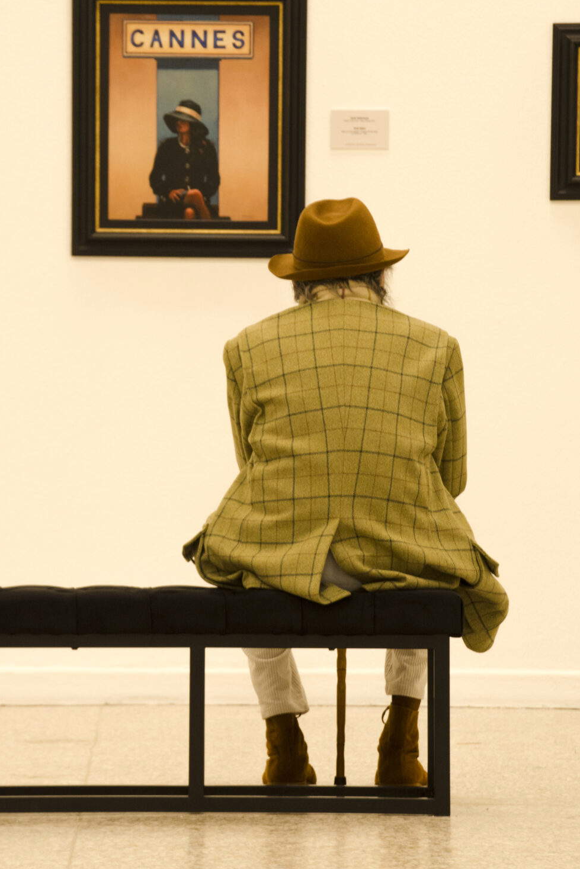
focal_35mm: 235
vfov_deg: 8.8
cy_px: 363
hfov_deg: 5.8
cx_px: 230
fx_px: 5677
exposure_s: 1/25
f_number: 11
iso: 800
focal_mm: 120
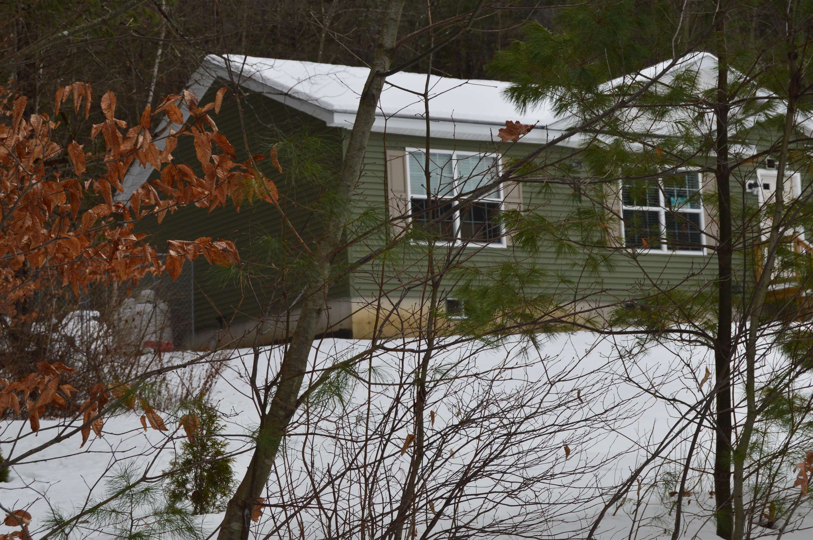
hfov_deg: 24.6
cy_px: 270
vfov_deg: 16.5
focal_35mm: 82
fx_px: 1861
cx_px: 406
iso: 400
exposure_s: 1/320
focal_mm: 55
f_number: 10
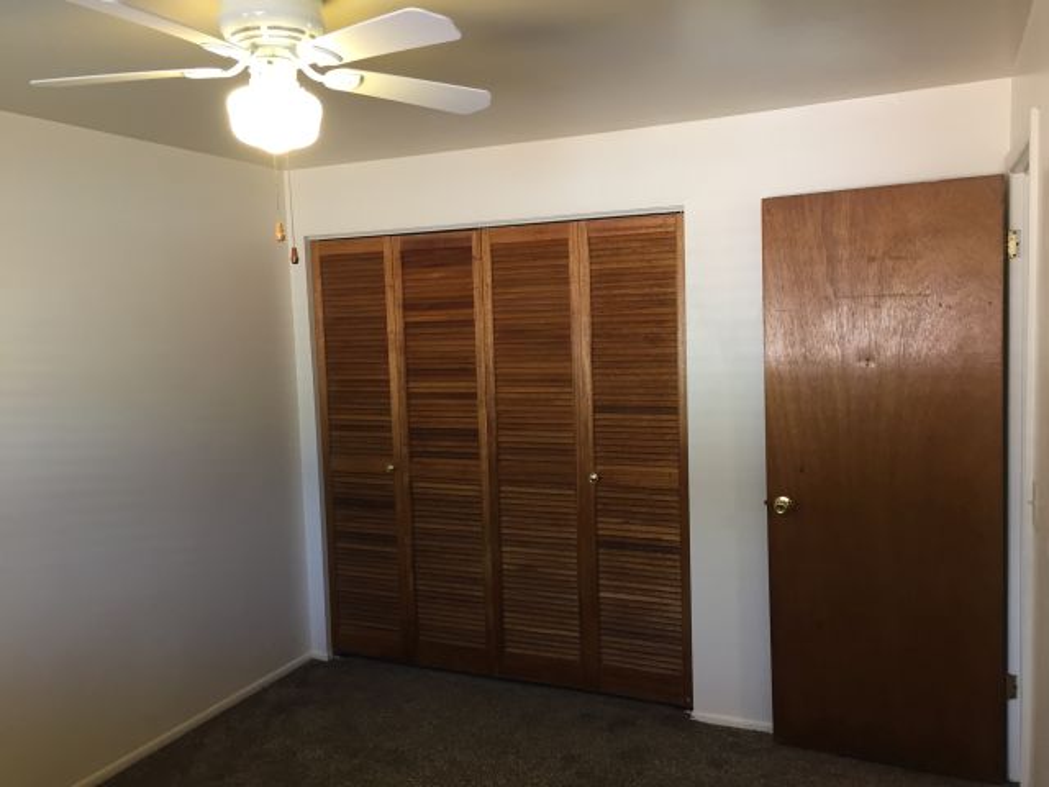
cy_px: 394
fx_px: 879
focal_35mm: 29
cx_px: 524
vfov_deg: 48.2
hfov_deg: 61.7
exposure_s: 1/30
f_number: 2.2
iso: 64
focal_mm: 4.15
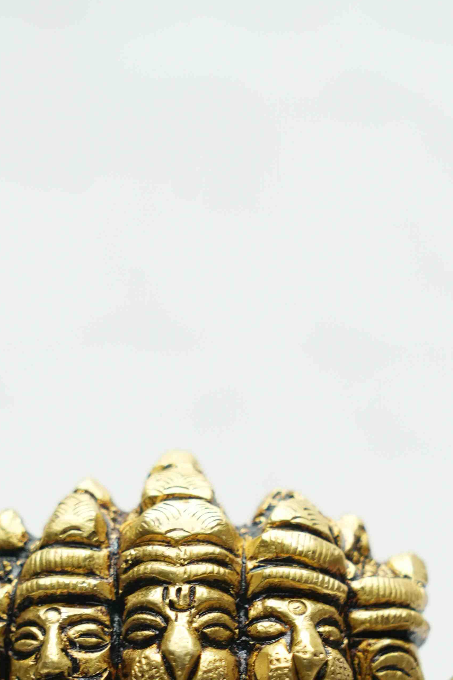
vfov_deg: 7.2
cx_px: 175
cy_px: 621
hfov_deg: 4.8
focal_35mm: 287
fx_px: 5417
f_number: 5.6
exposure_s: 1/60
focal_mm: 105
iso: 400
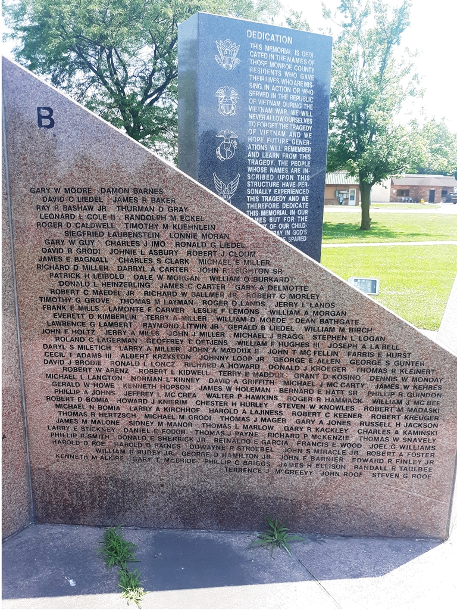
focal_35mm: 28
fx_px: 493
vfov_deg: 63.4
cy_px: 305
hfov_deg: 49.7
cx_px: 228
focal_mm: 3.7
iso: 40
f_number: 1.7
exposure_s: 1/746
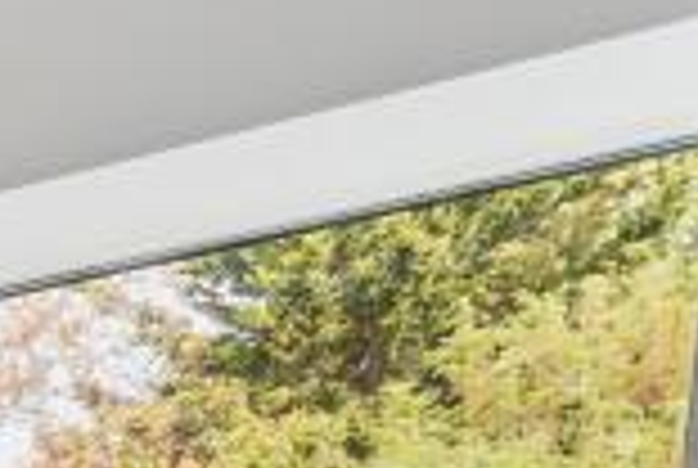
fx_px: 2176
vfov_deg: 10.7
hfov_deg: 10.6
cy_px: 1078
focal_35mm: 112
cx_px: -1527
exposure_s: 1/13
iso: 320
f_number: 5.6
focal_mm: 17
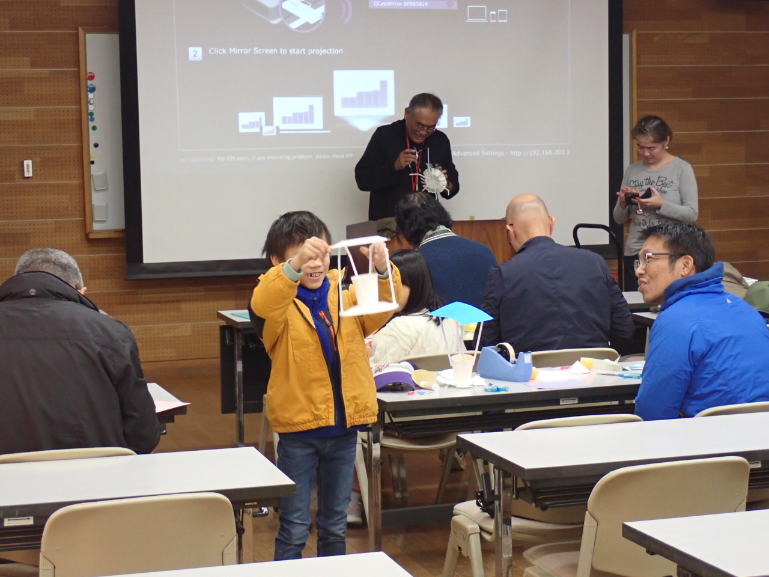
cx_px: 384
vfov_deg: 20.7
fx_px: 1577
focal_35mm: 71
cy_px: 288
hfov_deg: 27.4
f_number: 3.9
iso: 800
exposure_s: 1/60
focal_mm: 12.73
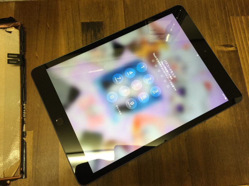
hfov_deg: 61.7
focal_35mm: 29
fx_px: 209
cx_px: 124
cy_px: 93
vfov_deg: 48.2
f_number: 2.2
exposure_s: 1/30
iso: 50
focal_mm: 4.15
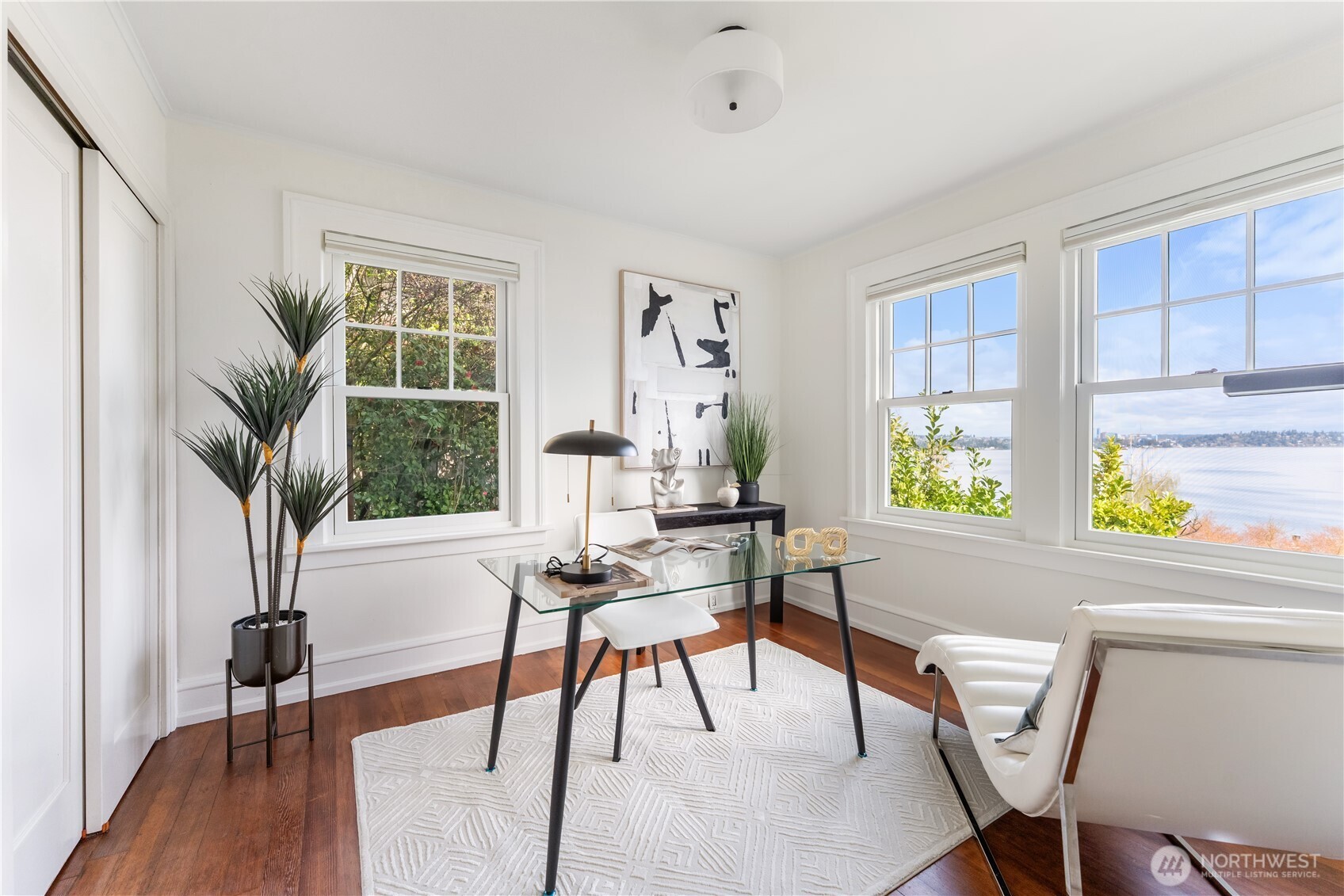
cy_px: 448
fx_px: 523
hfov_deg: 104.2
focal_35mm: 14
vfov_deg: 81.2
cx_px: 672
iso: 800
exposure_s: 1/100
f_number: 5.6
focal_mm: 14
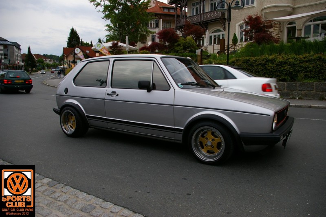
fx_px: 244
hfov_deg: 67.4
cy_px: 108
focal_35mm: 27
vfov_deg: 47.9
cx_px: 163
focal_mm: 18
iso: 200
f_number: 6.7
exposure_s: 1/125
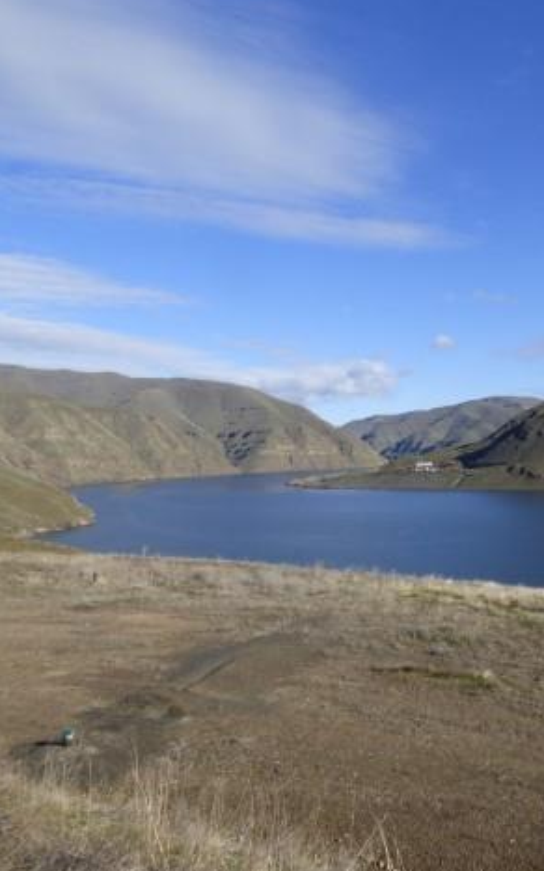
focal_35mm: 29
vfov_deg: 64.7
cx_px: 488
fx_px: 689
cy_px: 437
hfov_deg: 40.0
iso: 100
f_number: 2.8
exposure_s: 1/1600
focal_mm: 3.58
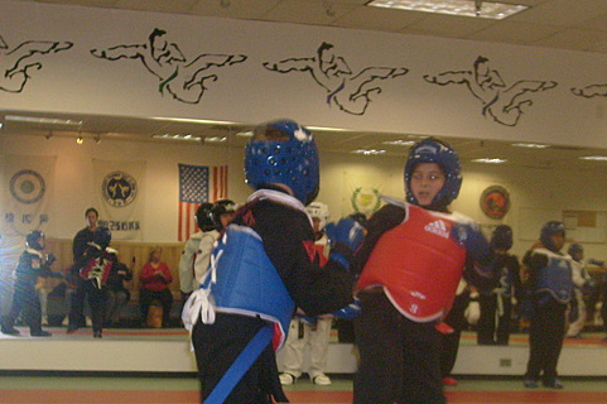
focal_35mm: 72
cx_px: 342
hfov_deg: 28.1
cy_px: 302
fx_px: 1213
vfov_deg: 18.8
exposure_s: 1/60
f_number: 3.3
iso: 160
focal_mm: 8.7
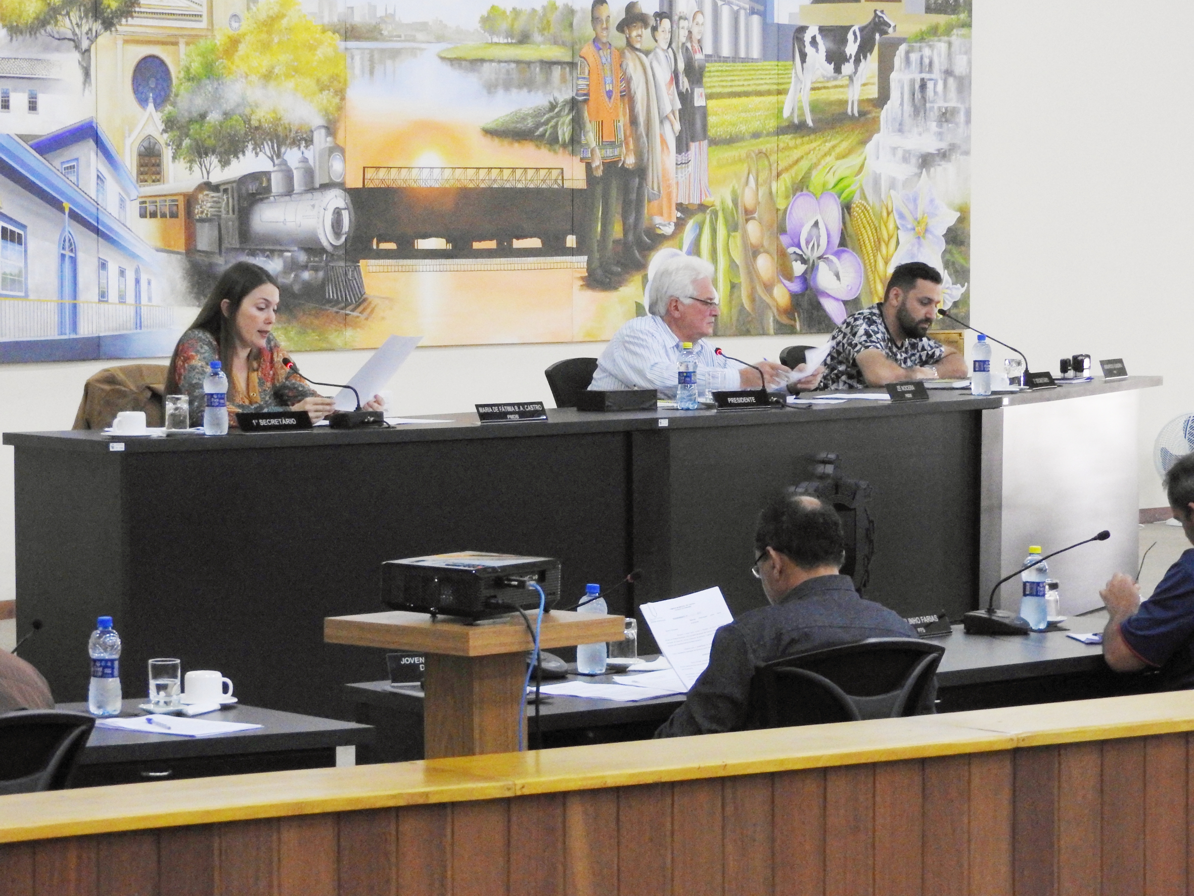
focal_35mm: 125
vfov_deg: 11.9
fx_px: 4312
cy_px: 448
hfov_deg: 15.8
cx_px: 597
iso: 800
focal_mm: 22.4
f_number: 5
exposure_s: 1/30
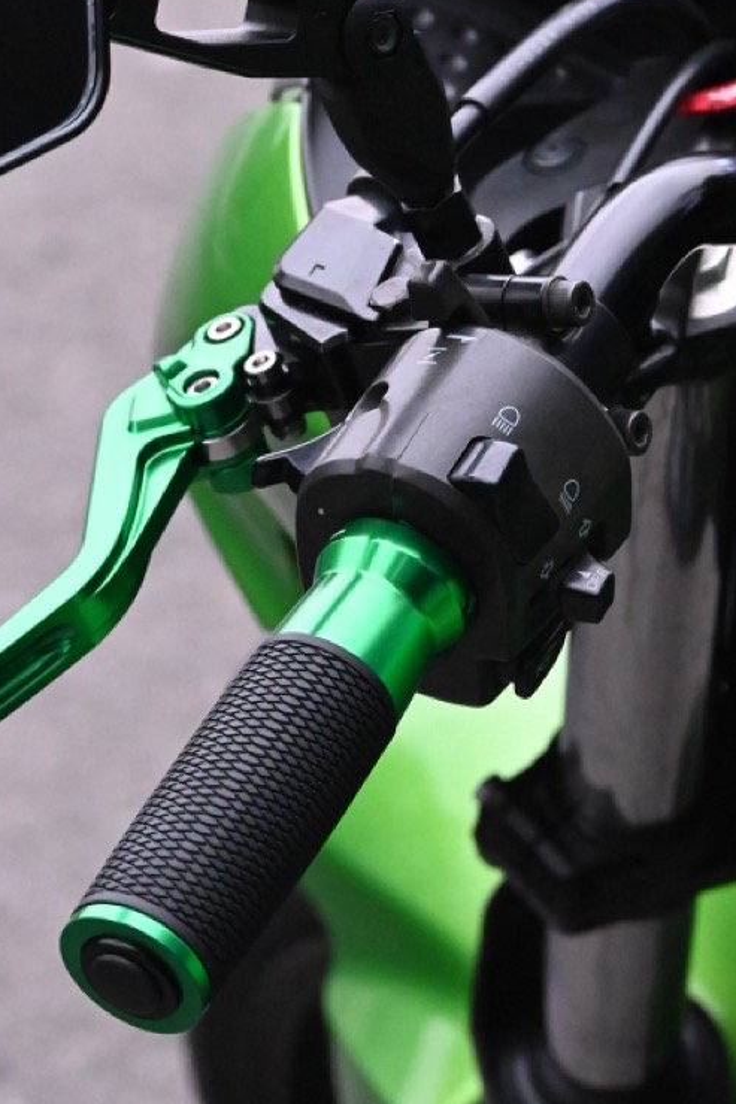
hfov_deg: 6.9
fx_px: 6132
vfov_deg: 10.3
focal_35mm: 200
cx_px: 204
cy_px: 388
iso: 8000
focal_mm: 77
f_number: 6.3
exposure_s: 1/500
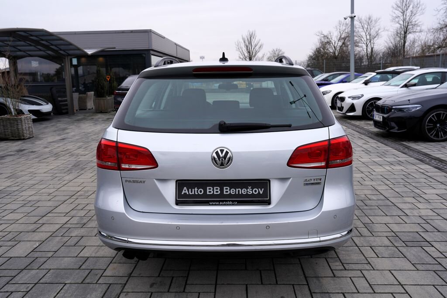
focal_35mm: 31
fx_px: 385
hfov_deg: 60.3
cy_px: 149
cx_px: 224
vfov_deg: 42.3
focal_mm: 31
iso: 100
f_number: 6.3
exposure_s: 1/160
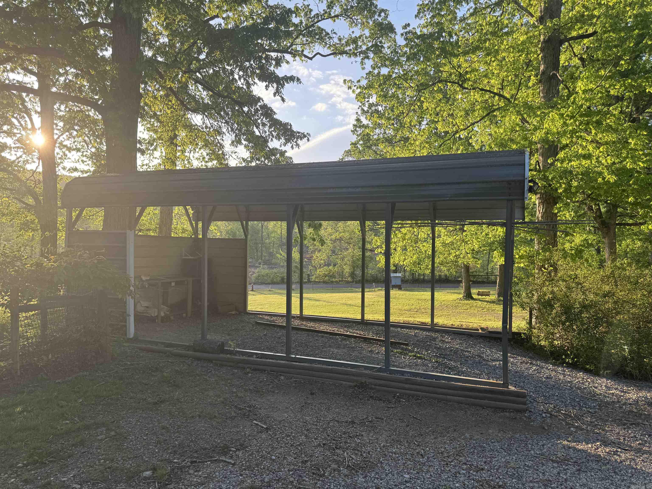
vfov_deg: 56.8
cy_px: 244
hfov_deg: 71.6
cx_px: 326
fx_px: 452
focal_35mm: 24
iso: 80
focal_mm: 6.76
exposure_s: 1/604
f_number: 1.78
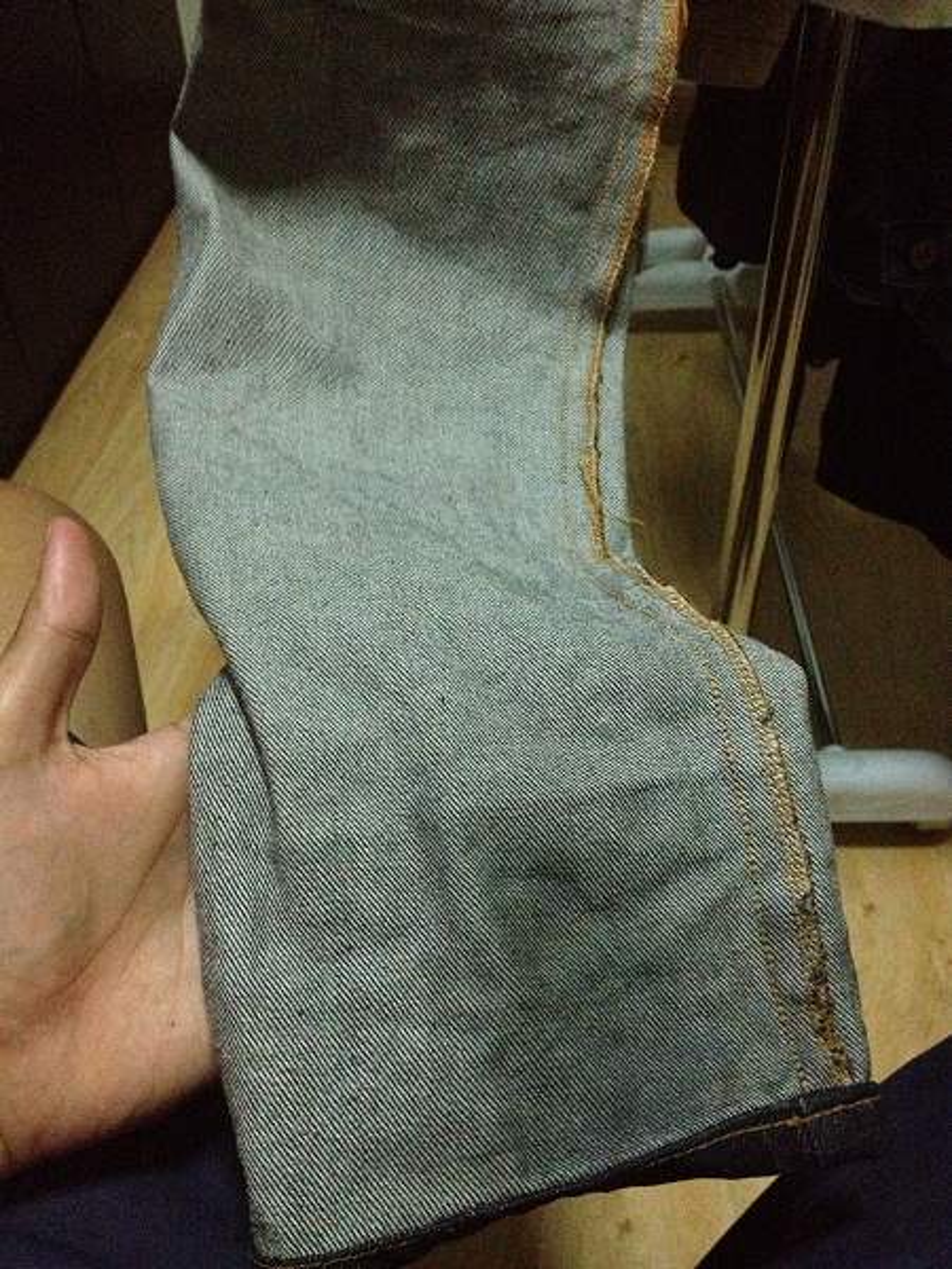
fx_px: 1283
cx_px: 476
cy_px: 634
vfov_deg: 52.6
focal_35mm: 35
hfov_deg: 40.7
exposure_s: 1/17
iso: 800
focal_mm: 4.28
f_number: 2.4
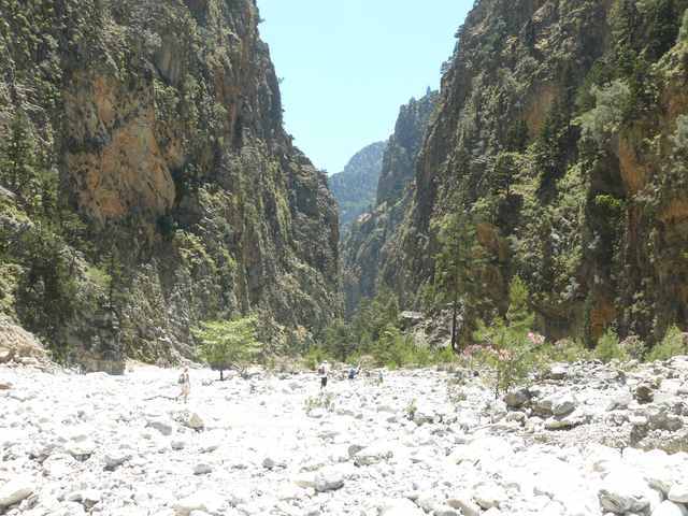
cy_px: 258
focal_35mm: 36
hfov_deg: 51.4
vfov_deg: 39.7
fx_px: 716
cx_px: 344
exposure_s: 1/200
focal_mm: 6
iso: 100
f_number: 4.5
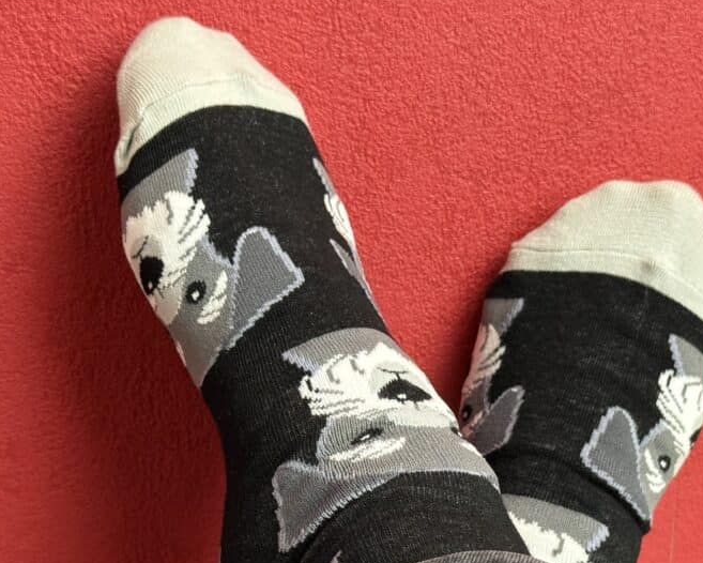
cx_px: 409
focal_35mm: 73
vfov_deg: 20.9
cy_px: 381
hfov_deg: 26.0
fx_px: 1519
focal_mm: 6.76
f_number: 1.78
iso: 250
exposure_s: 1/50
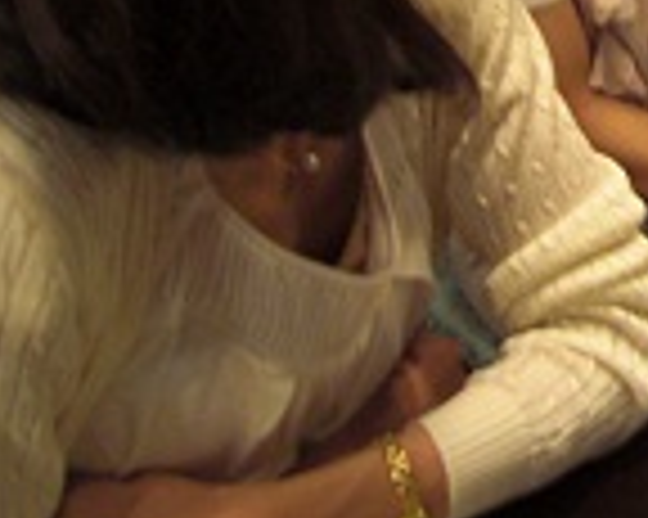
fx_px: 1591
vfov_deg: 17.7
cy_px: -74
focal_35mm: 83
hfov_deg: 20.2
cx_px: 940
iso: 200
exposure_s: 1/8
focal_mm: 4.9
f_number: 2.6
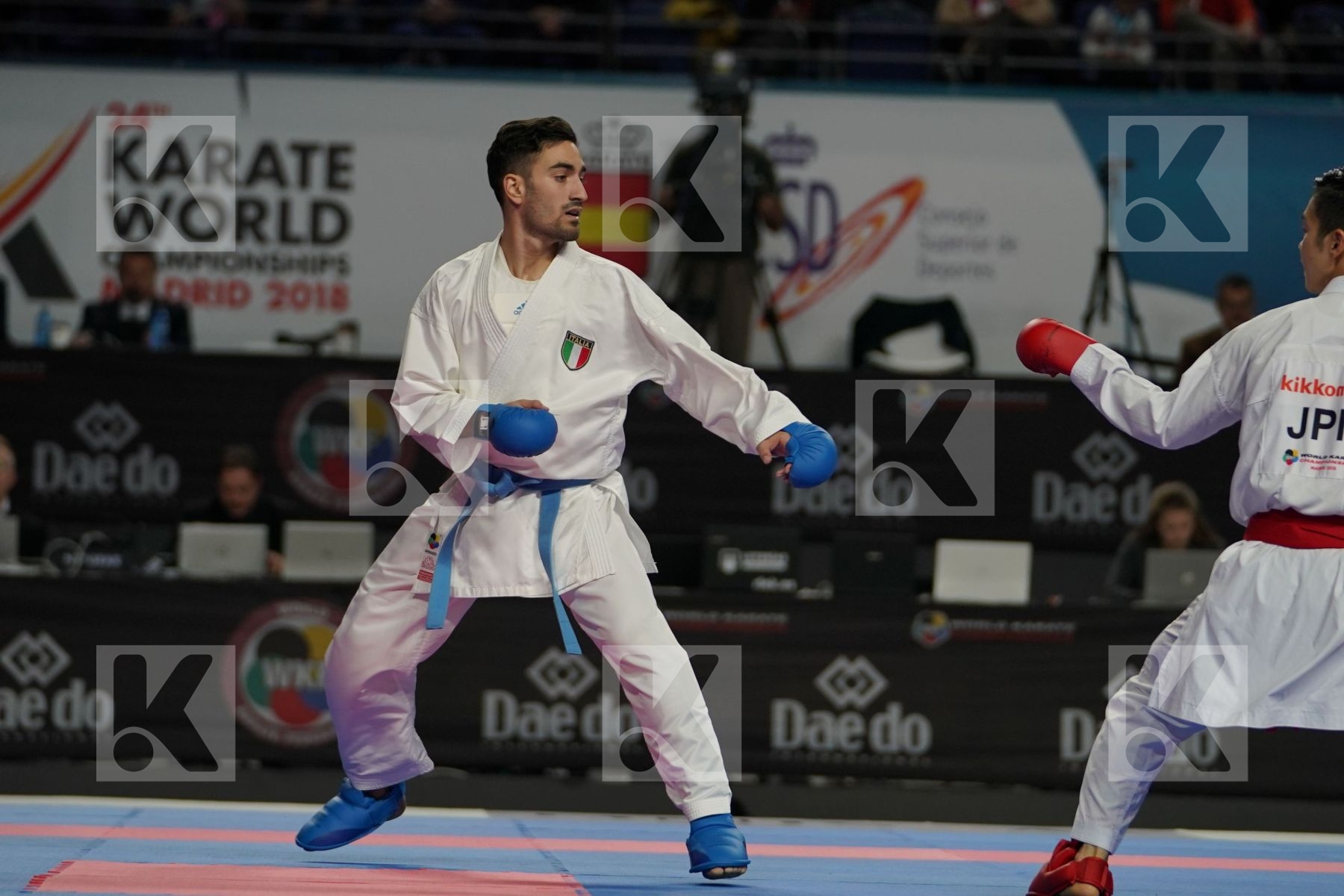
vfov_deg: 7.0
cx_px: 672
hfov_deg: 10.5
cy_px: 448
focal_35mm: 195
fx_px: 7279
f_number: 2.8
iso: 800
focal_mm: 130
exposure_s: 1/1000
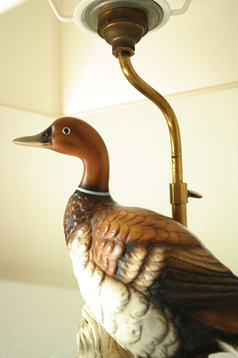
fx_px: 327
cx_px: 117
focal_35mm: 33
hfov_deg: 40.0
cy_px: 183
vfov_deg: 57.2
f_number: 5.6
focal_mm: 20
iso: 200
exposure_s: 1/25
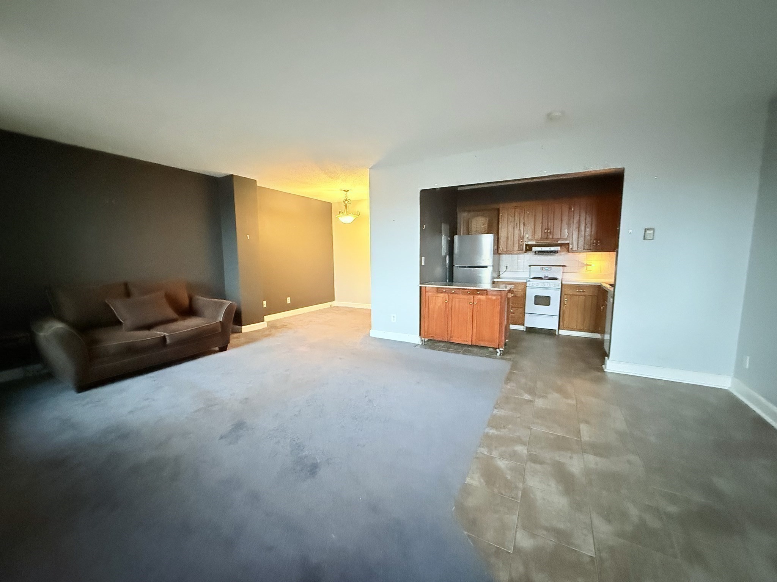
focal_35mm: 14
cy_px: 291
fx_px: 314
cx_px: 388
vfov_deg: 85.7
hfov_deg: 102.1
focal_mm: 2.22
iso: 1250
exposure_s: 1/40
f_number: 2.2
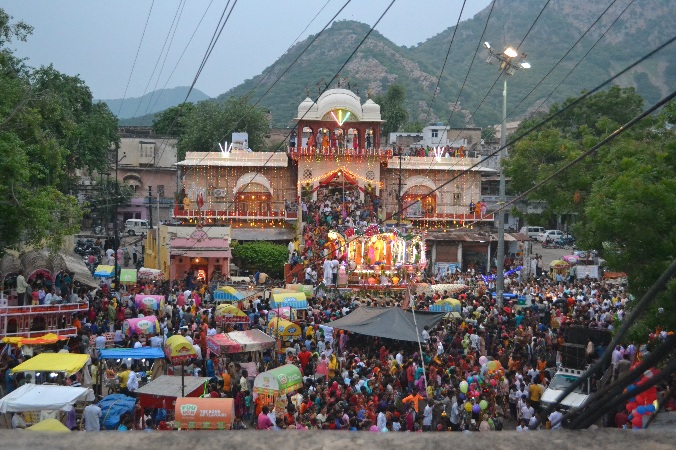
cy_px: 225
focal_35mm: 39
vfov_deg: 34.2
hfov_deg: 49.6
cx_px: 338
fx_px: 732
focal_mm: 26
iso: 3200
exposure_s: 1/250
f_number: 4.2
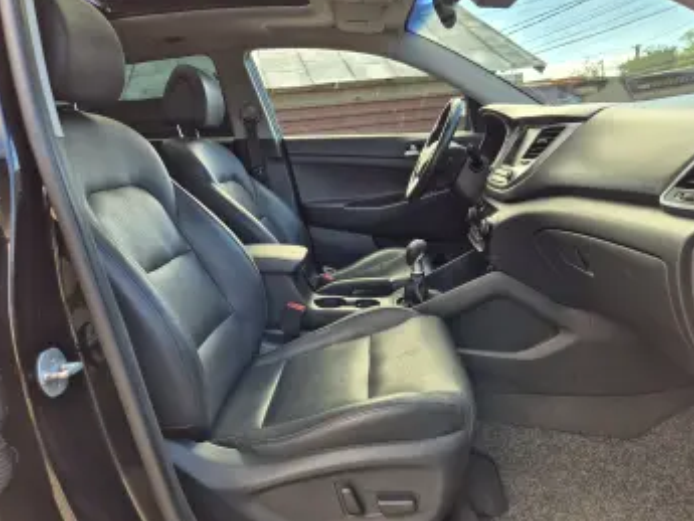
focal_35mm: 24
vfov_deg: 56.8
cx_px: 348
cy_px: 251
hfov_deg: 71.6
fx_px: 481
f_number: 1.8
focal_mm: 5.4
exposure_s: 1/180
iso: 32
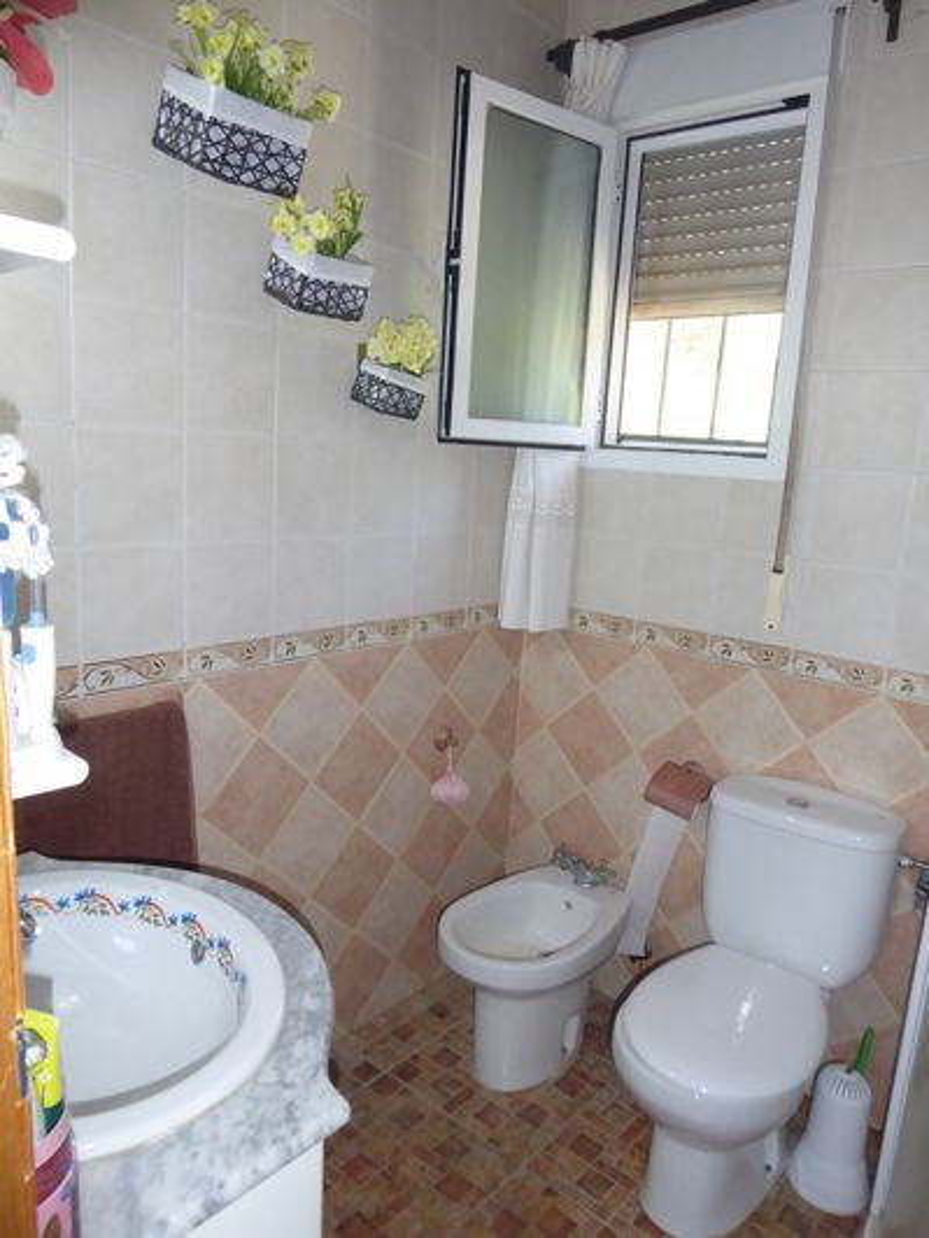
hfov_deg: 54.9
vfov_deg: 69.4
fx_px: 895
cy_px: 619
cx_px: 464
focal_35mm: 25
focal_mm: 4.3
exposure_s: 1/60
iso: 320
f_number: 3.3
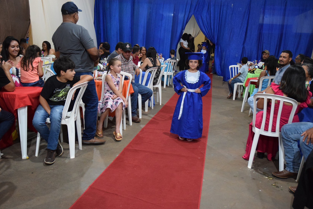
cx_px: 156
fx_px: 326
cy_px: 104
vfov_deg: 35.5
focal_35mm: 38
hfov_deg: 51.3
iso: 4000
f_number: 3.8
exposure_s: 1/60
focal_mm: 25
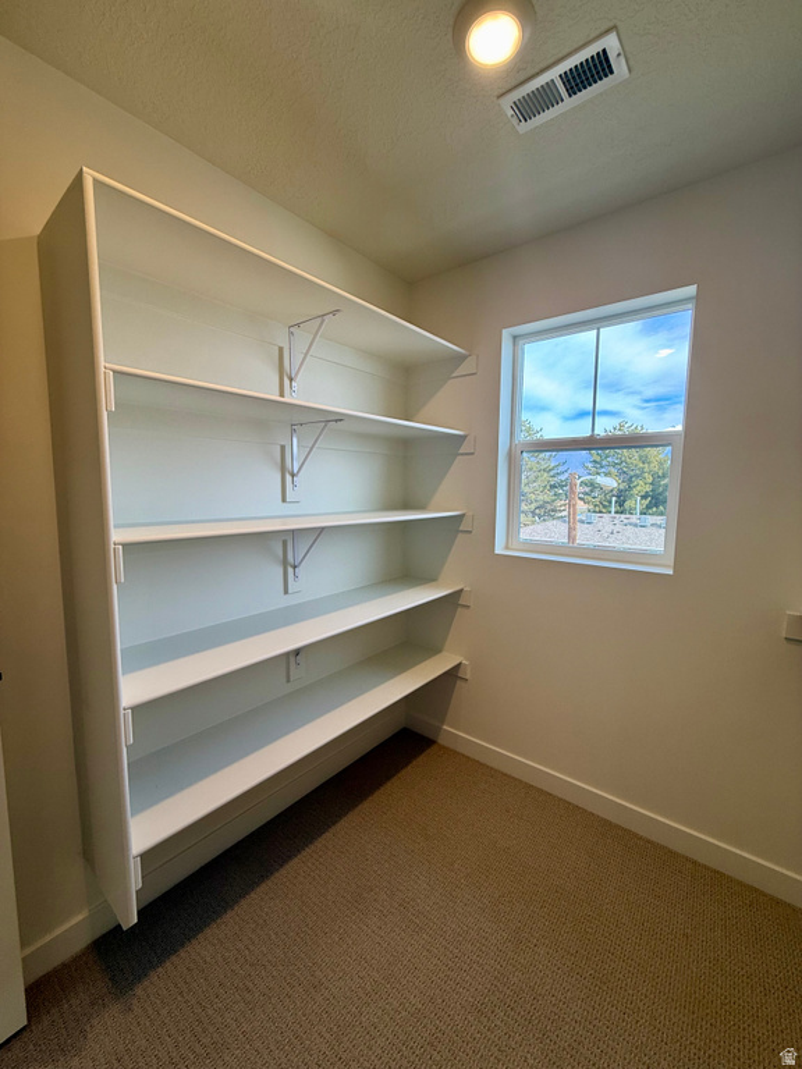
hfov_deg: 85.7
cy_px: 534
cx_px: 401
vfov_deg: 102.1
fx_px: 432
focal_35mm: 14
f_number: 2.2
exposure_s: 1/120
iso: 64
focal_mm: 2.22
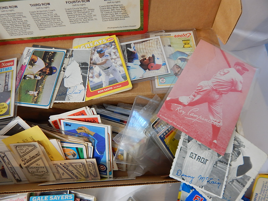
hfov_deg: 76.4
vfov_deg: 61.1
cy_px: 100
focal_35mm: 22
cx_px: 134
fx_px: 170
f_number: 3
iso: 200
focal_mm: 4
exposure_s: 1/30
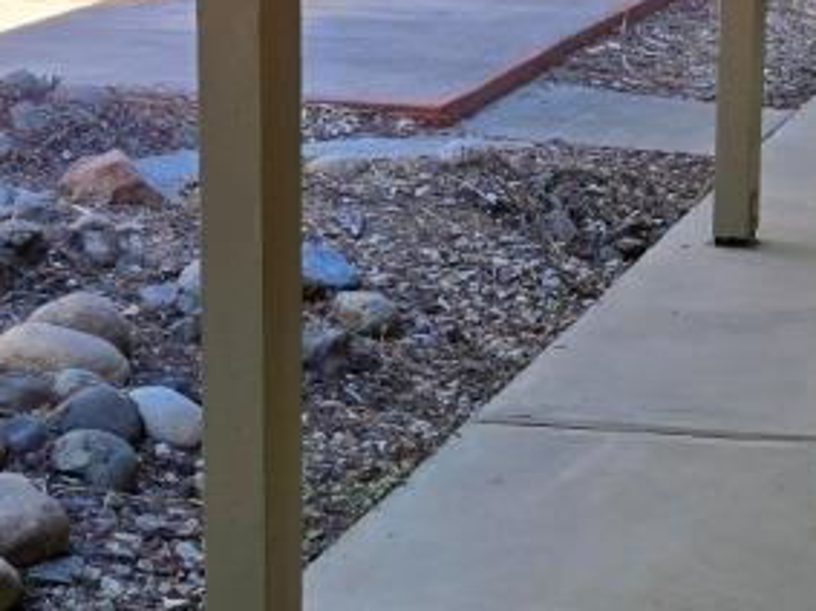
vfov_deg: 12.1
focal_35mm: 122
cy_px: 318
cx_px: 755
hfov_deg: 15.9
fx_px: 2875
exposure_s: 1/748
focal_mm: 5.4
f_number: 1.8
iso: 80
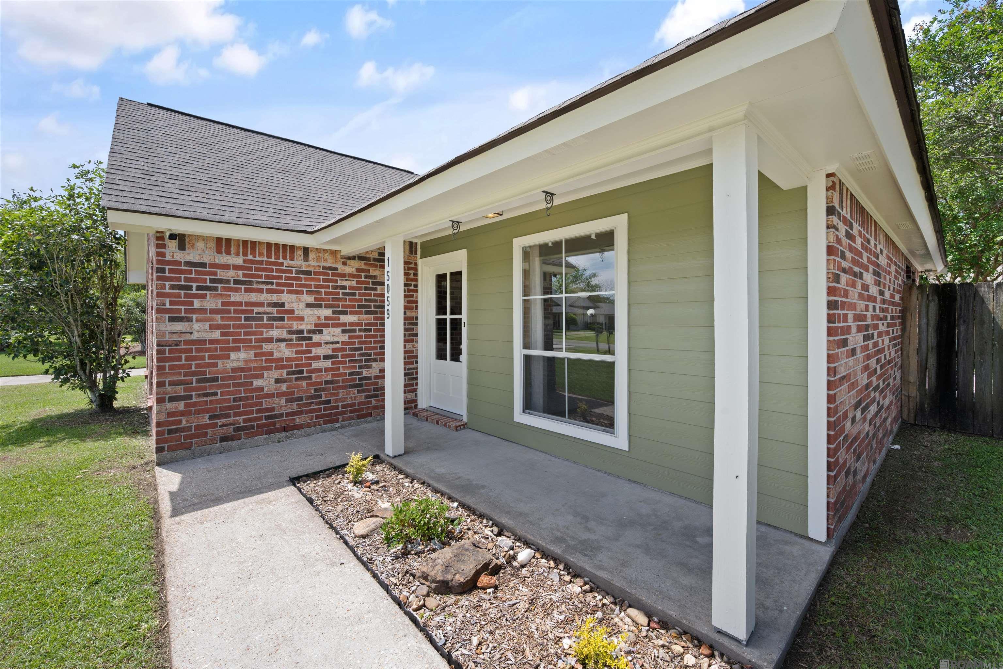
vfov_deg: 79.2
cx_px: 502
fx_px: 404
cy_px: 334
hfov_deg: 102.3
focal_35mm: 14
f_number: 10
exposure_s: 1/125
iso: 200
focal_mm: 14.5
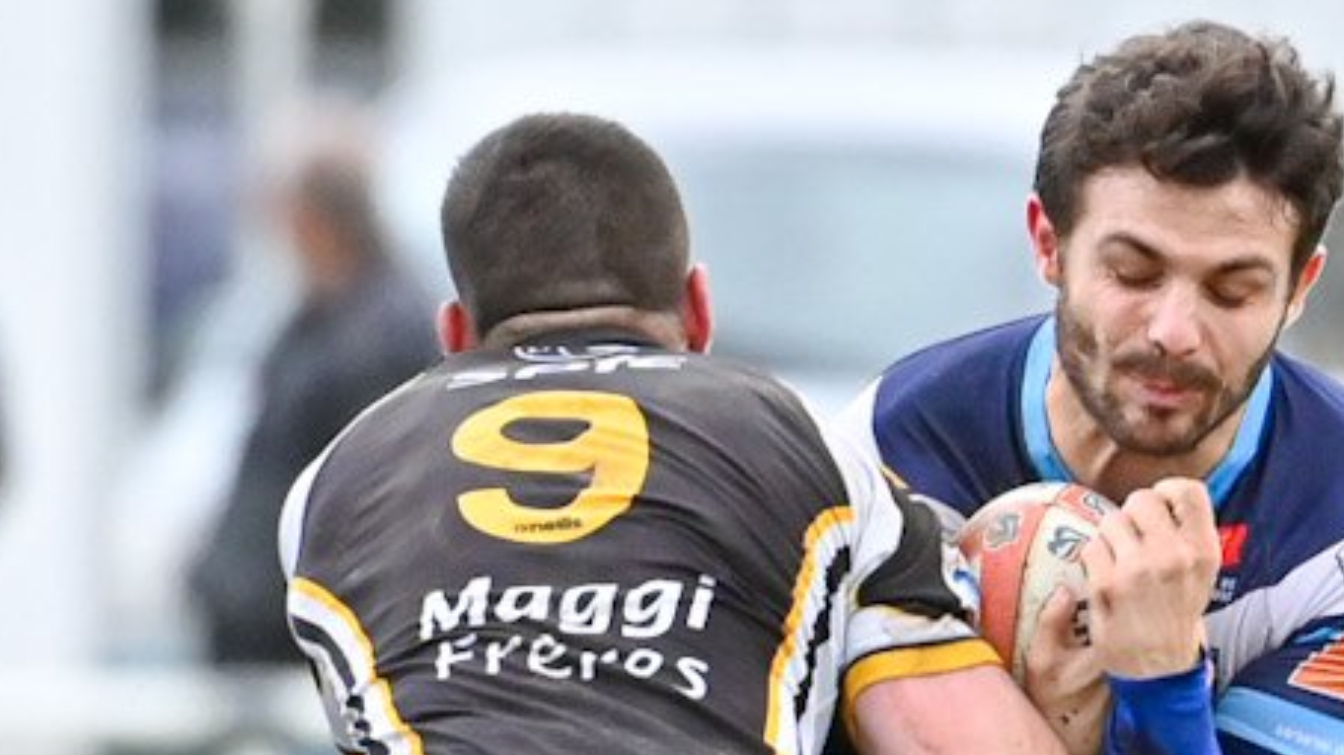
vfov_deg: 0.7
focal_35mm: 1845
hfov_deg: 1.2
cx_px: 595
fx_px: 65728
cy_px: 523
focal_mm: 400
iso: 1000
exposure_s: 1/1600
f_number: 4
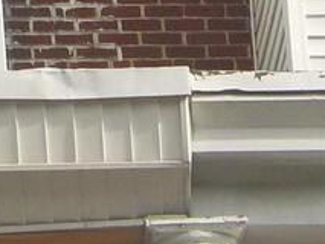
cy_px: 709
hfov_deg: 9.6
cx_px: 395
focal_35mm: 203
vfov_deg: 6.7
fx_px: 1907
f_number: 3.3
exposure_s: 1/800
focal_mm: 4.1
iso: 125
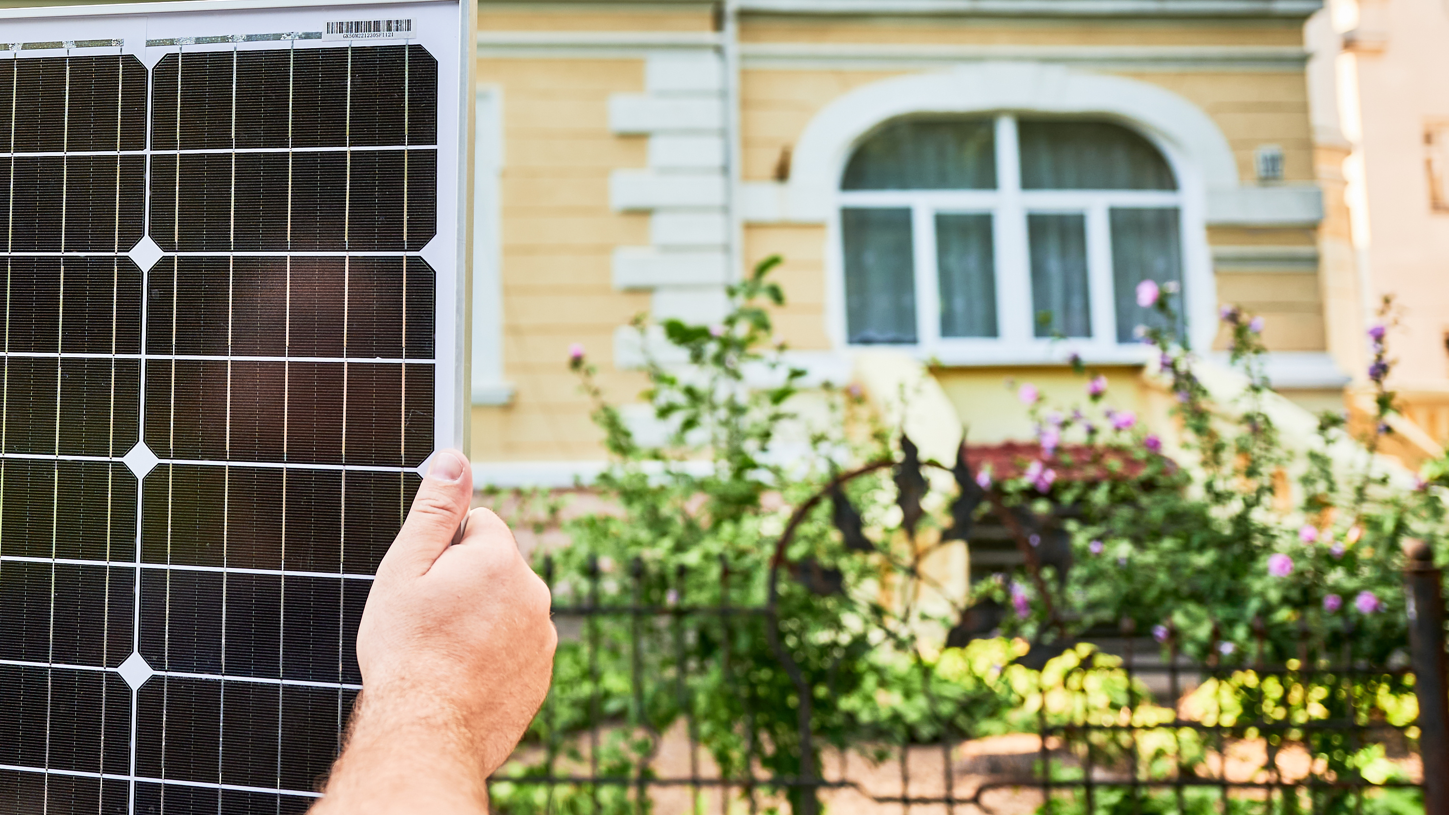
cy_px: 158
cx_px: 228
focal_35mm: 50
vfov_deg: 23.6
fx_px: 1921
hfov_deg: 39.2
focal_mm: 24
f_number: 2.8
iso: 160
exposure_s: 1/500
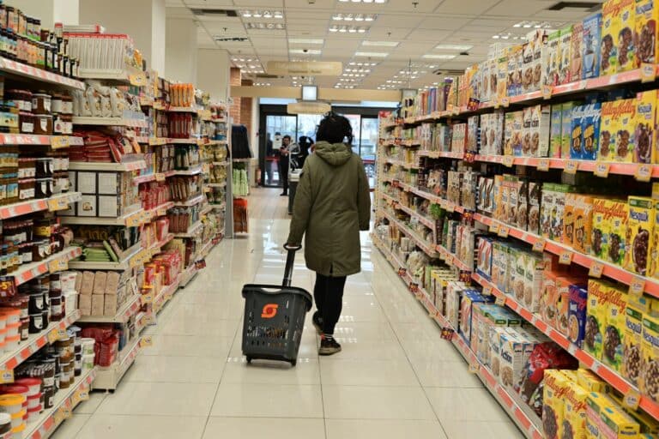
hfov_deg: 44.5
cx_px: 330
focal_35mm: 44
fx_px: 805
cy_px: 220
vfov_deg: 30.5
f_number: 4.5
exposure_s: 1/640
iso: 2500
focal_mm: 44
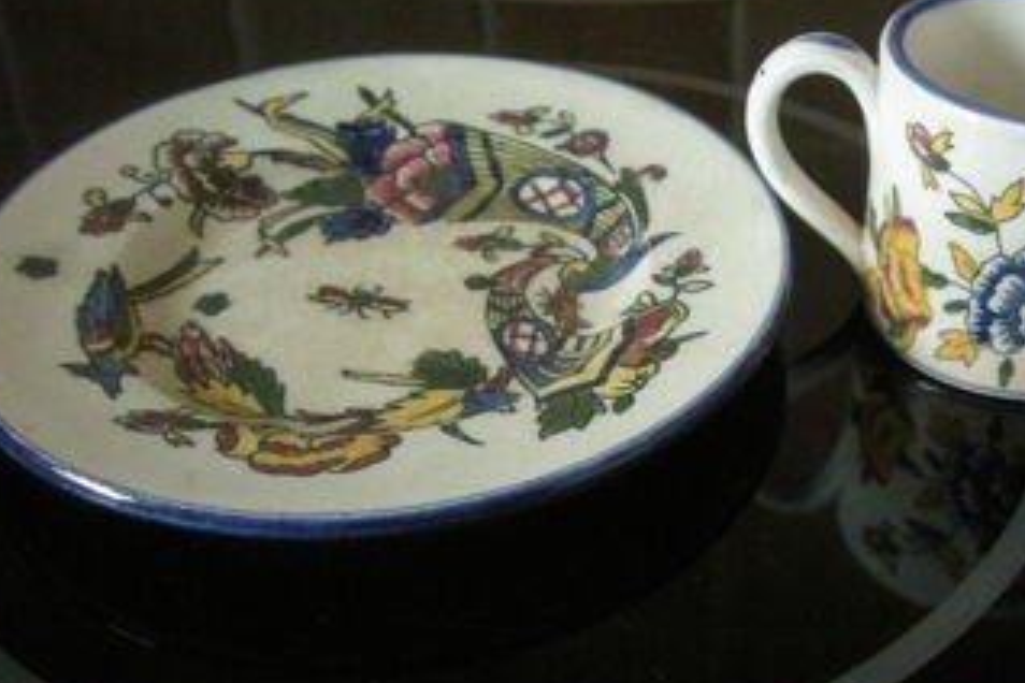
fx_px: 1566
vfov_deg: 24.6
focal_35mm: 55
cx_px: 722
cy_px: 332
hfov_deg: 35.7
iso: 400
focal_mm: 5.7
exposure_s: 1/46.1
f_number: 2.8
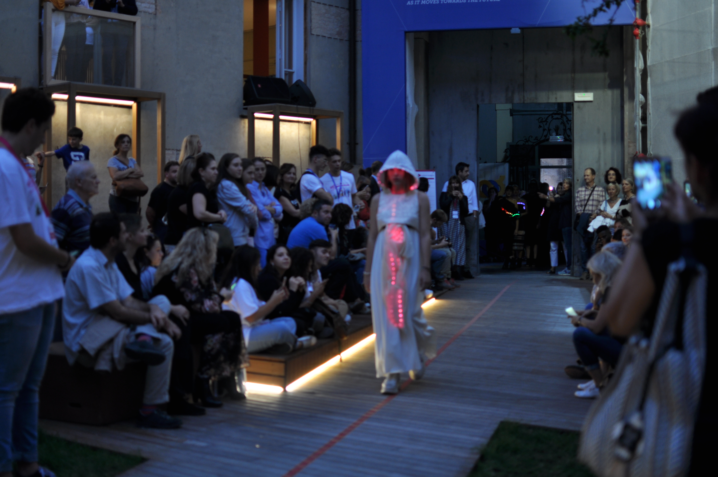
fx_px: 1046
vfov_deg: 25.7
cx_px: 359
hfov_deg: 37.9
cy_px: 238
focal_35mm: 52
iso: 200
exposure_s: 1/80
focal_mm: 35
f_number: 1.8
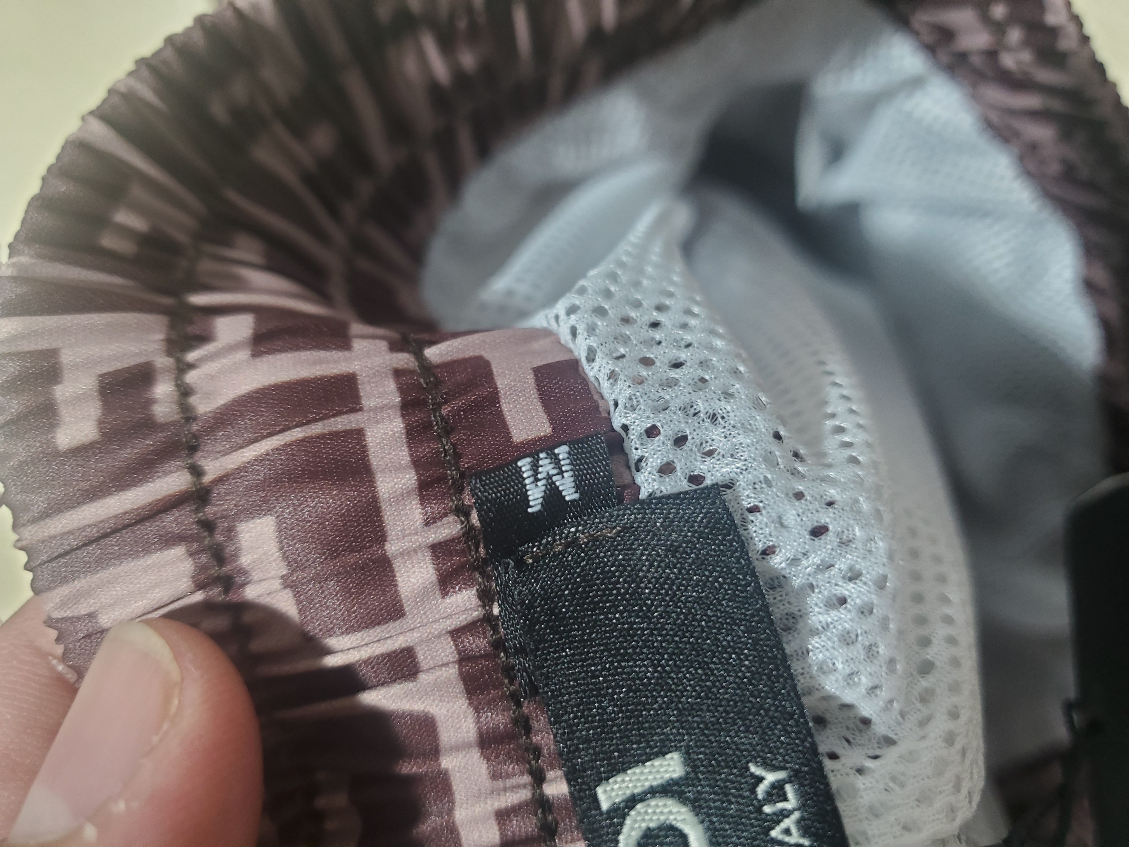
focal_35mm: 26
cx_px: 564
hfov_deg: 67.3
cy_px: 424
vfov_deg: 53.1
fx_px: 848
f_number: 1.5
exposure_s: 1/100
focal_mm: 4.3
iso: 125
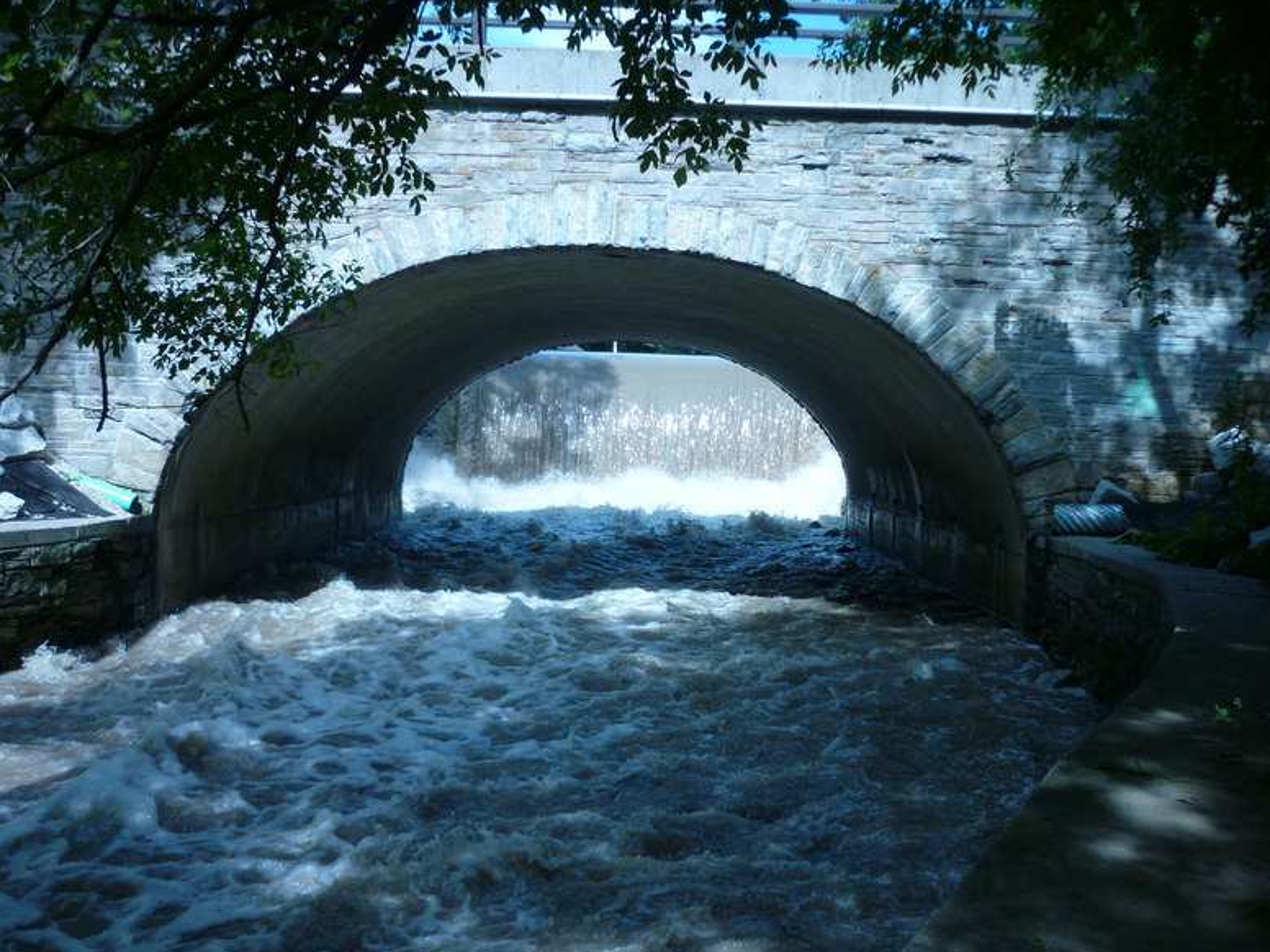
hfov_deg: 53.9
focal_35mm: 34
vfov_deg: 41.8
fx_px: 1247
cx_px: 653
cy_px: 484
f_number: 2.8
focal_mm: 5.5
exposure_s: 1/640
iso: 80
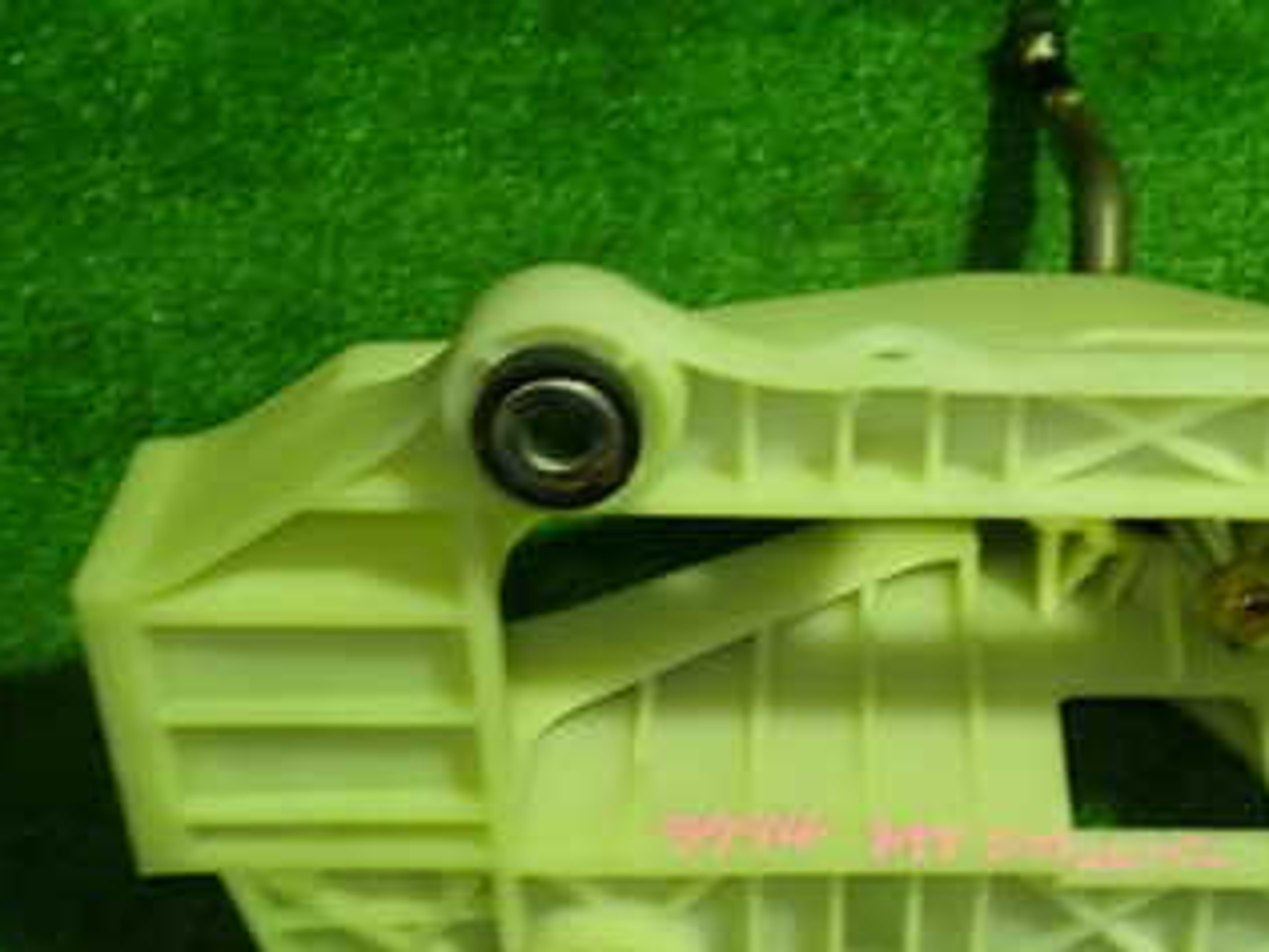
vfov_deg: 25.6
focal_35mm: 57
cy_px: 582
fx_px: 2090
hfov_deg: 33.0
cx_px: 972
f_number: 2.3
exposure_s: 1/40
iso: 200
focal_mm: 5.4
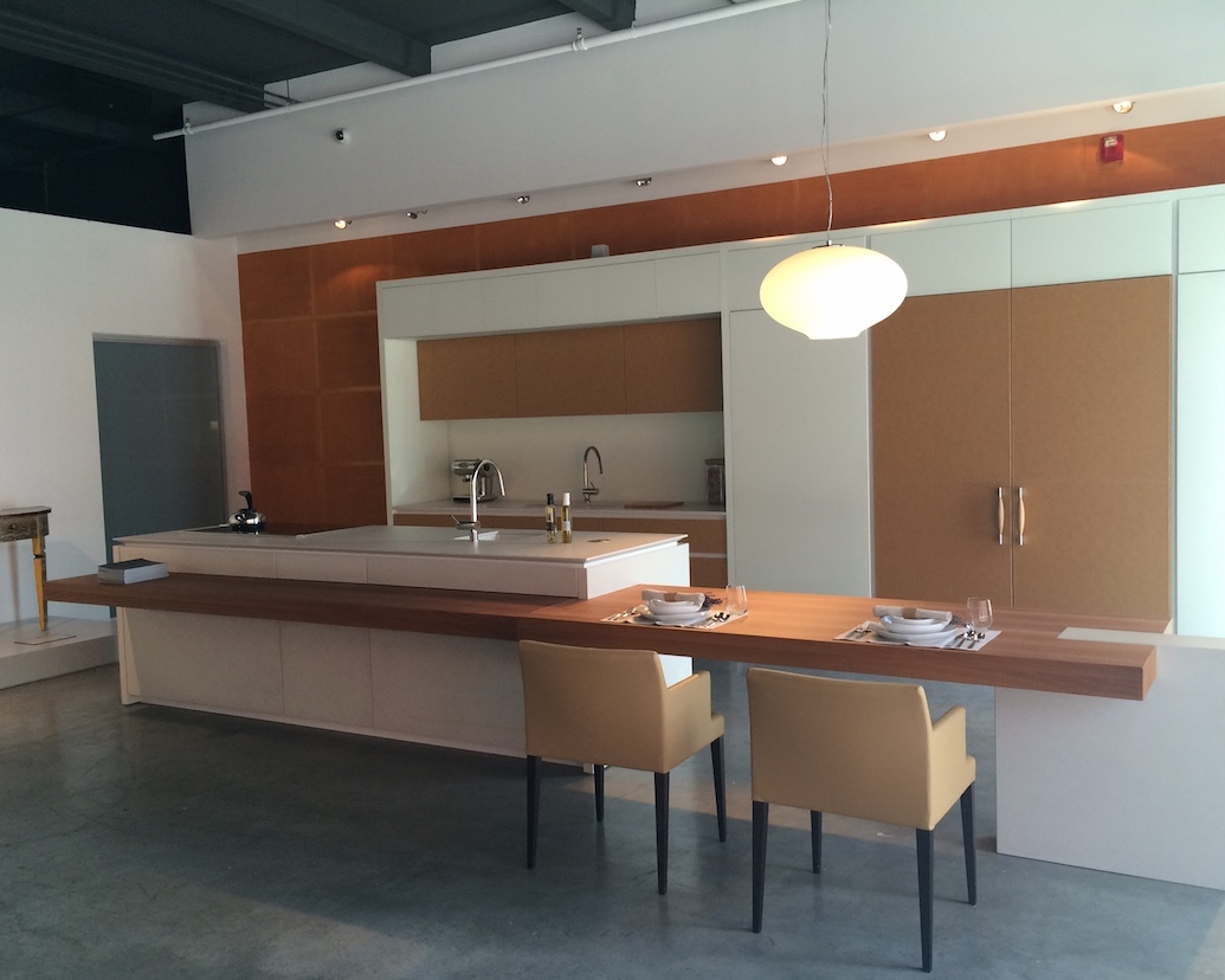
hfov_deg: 57.2
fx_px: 1124
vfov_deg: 47.1
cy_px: 497
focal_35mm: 31
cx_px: 636
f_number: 2.2
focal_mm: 4.15
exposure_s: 1/30
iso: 32
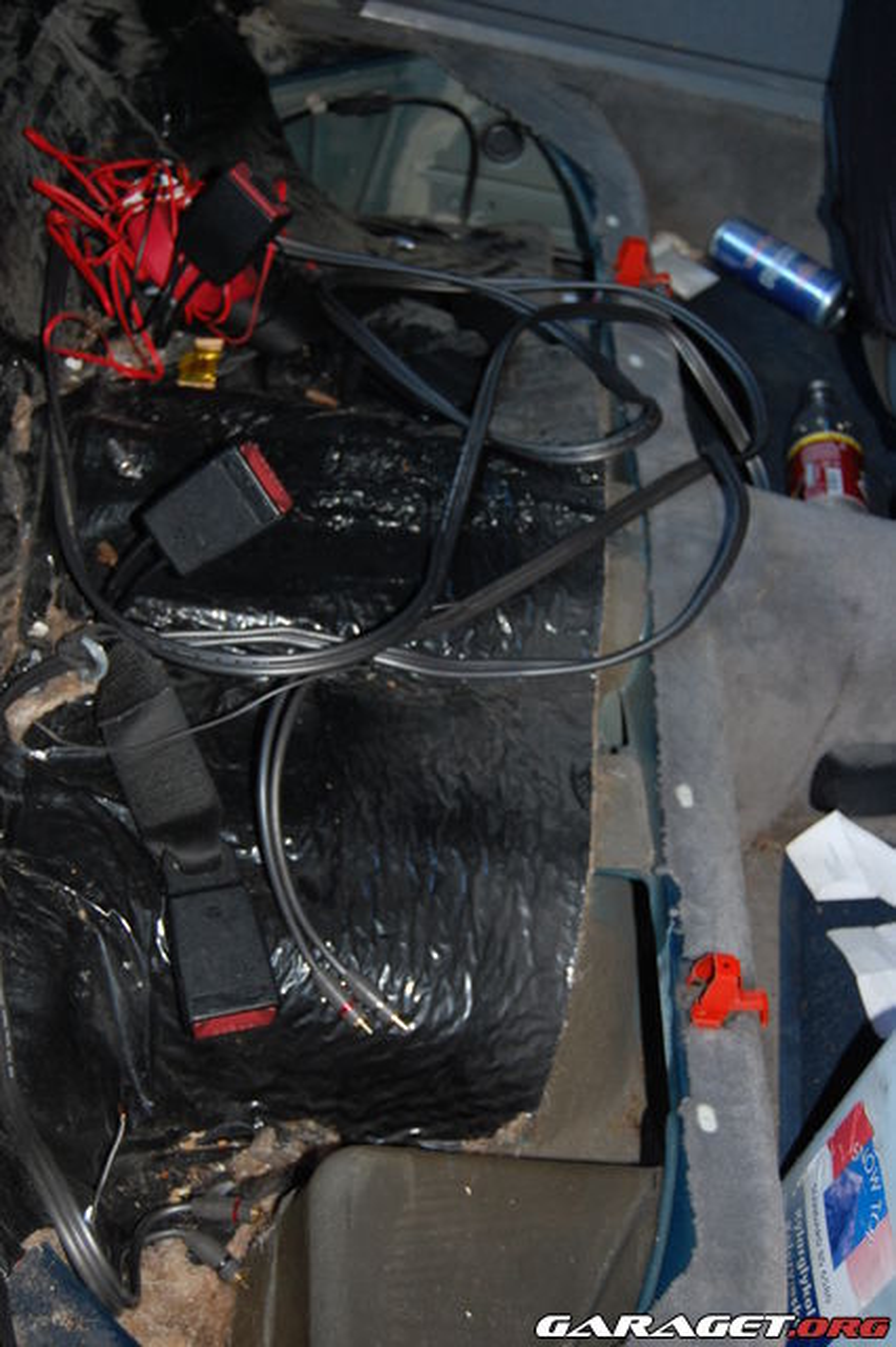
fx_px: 1794
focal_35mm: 48
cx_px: 448
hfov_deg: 28.0
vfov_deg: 41.1
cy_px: 674
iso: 400
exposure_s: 1/60
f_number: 4.5
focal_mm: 32
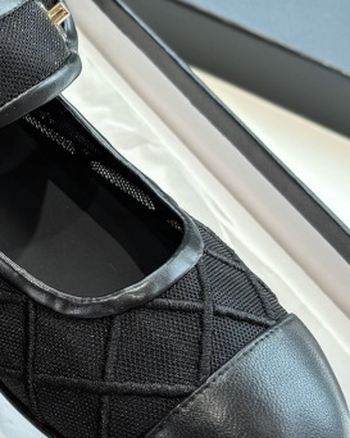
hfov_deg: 13.8
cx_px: -122
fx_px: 1387
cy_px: 188
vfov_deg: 18.0
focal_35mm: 107
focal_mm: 5.96
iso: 80
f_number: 1.6
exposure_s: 1/121
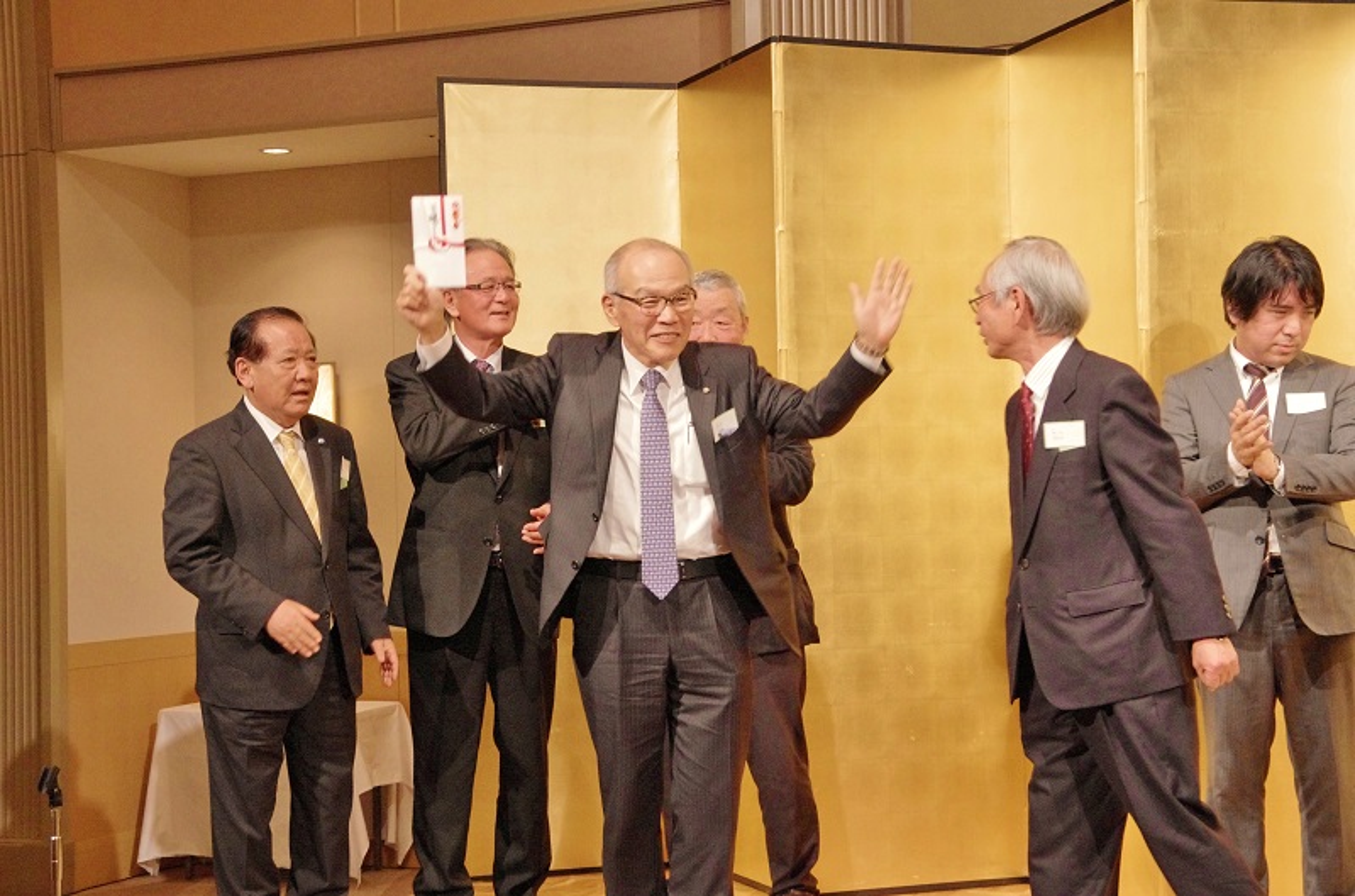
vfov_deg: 22.5
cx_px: 678
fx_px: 2253
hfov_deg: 33.5
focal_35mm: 60
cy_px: 448
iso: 4000
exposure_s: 1/100
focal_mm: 40
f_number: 7.1
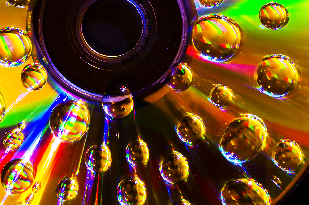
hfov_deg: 10.6
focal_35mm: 195
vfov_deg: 7.0
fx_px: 1670
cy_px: 29
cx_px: 143
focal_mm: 52
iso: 100
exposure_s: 5
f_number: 22
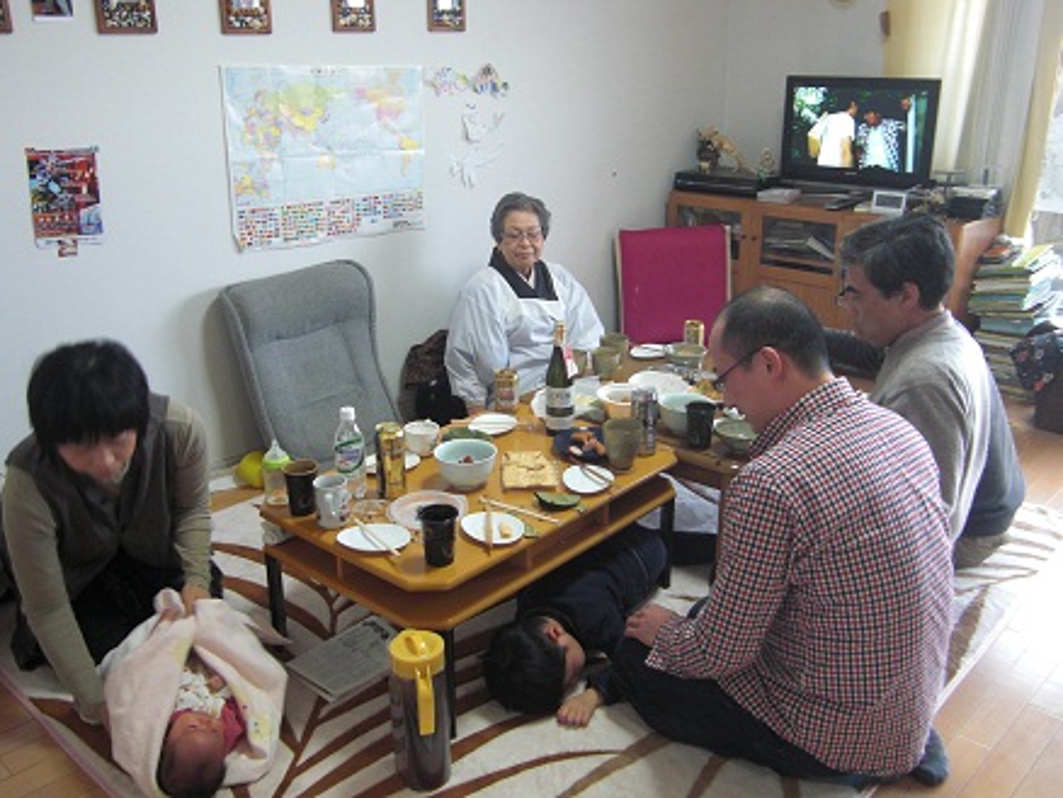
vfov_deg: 43.0
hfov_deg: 55.3
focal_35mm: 33
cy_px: 399
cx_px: 532
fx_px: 1014
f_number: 2.7
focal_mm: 5.8
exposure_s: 1/25
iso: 200
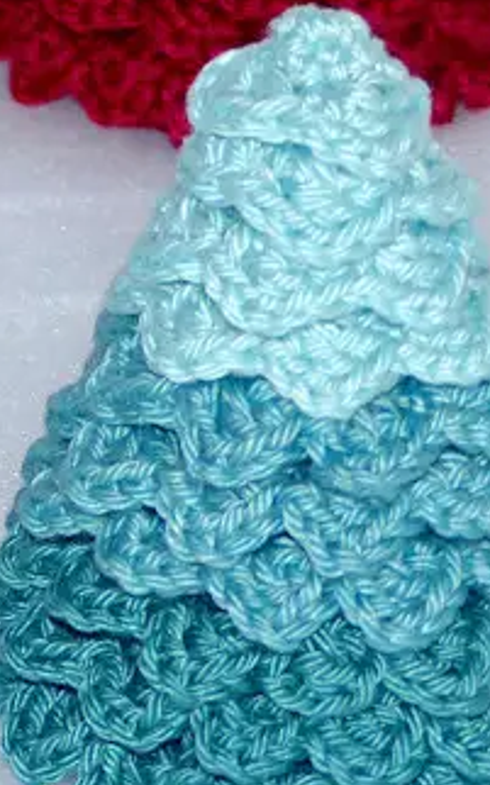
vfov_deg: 4.9
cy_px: 80
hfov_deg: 3.1
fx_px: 9089
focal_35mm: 425
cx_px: -449
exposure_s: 1/60
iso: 100
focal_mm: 22.6
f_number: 2.8
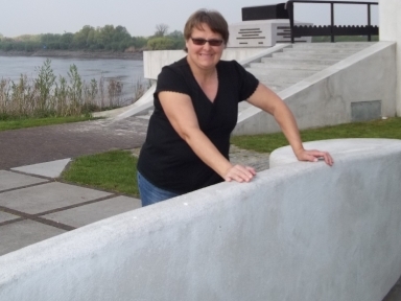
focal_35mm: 50
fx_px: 579
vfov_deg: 28.7
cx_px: 163
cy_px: 78
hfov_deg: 38.1
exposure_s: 1/1000
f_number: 2.9
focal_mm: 5.7
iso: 64
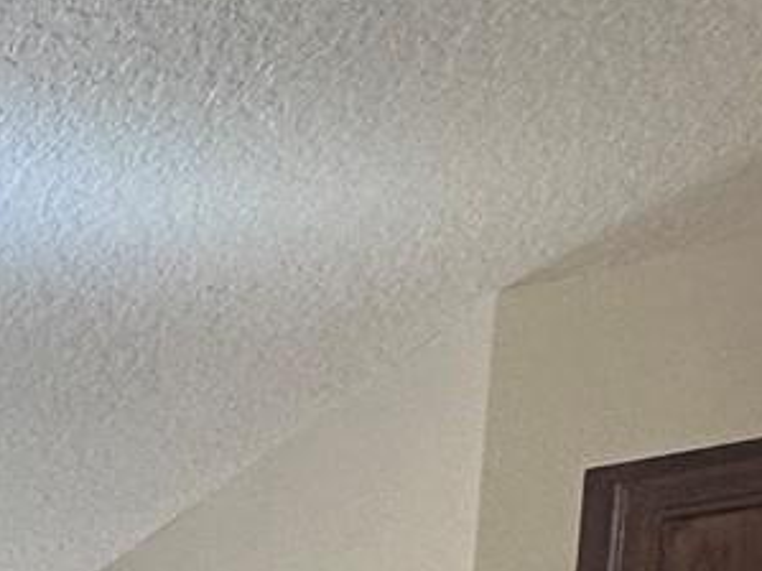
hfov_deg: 21.0
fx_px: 1650
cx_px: -456
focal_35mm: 75
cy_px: 1428
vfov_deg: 13.4
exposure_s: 1/120
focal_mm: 2.22
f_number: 2.2
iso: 125
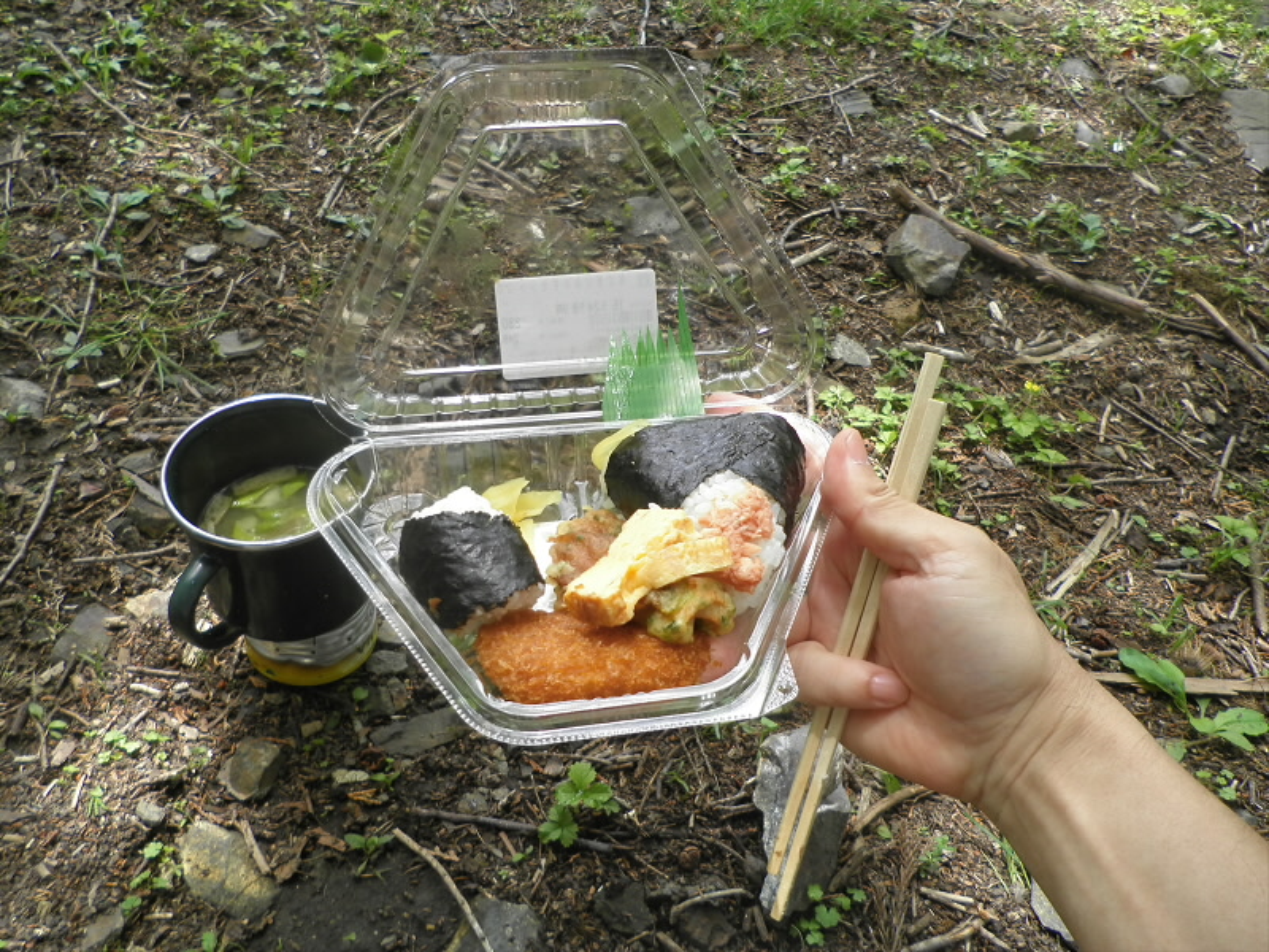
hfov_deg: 65.3
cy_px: 476
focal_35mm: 27
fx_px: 990
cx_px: 634
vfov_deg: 51.4
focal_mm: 4.9
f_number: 3.2
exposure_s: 1/80
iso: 64
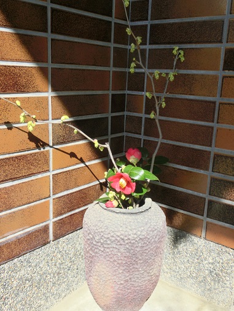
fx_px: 333
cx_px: 117
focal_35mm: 37
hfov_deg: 38.7
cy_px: 156
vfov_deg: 50.1
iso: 80
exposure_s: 1/500
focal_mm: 6.5
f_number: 4.1
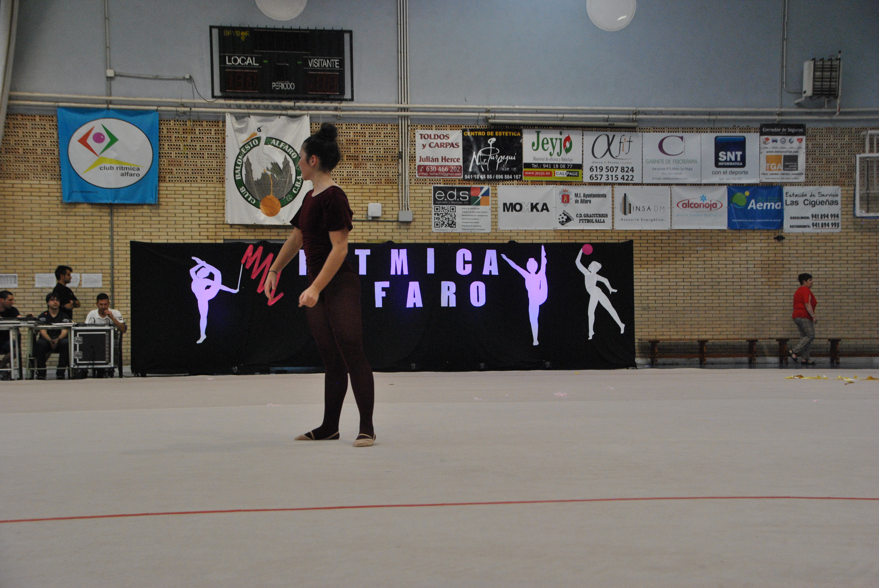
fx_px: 1393
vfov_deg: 23.8
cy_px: 294
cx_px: 440
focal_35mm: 57
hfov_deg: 35.0
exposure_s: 1/160
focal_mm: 38
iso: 800
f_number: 6.3
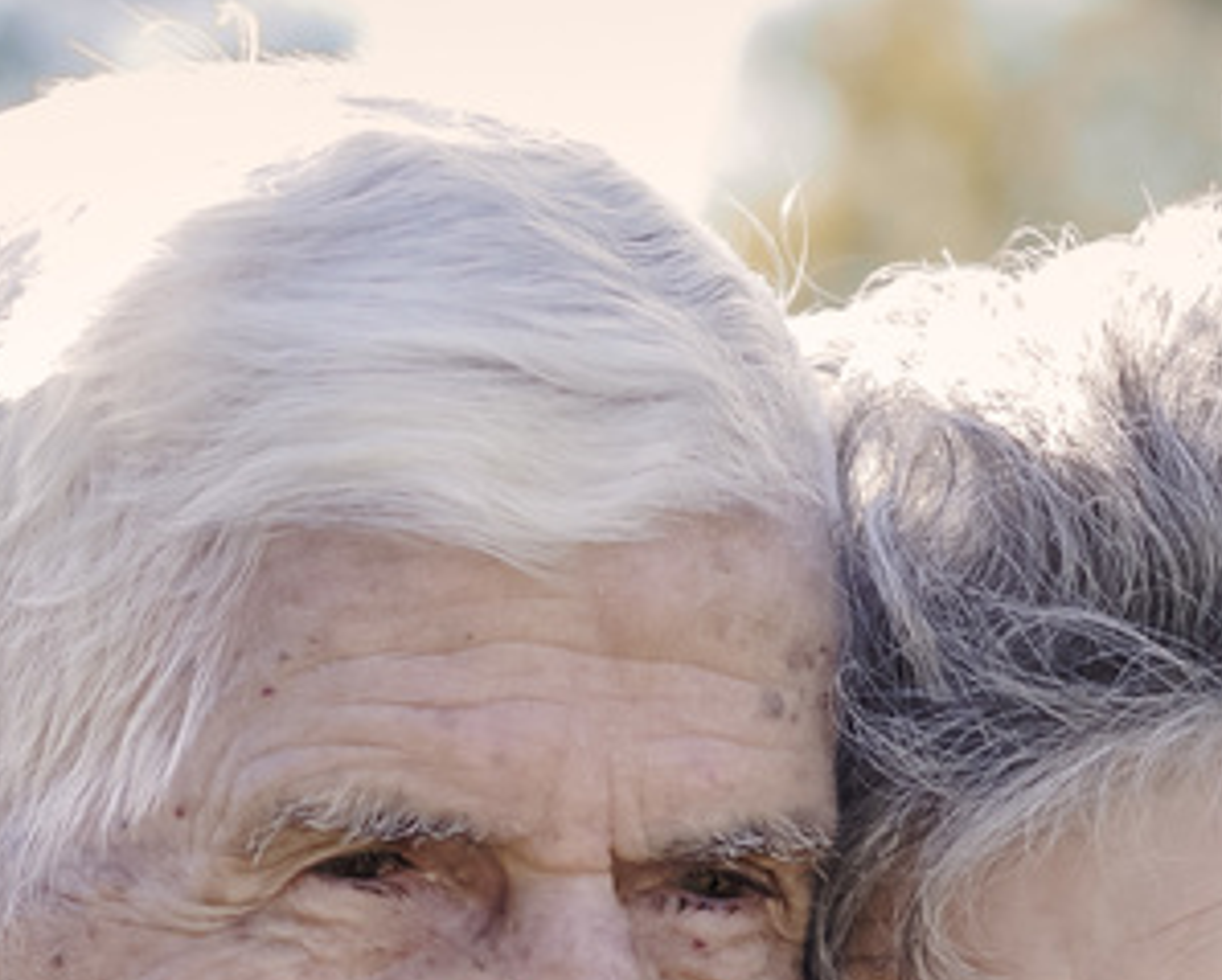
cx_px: 730
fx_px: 10245
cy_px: 1566
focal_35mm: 283
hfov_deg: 6.8
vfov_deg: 5.4
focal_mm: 50
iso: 100
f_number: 2.5
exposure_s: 1/320
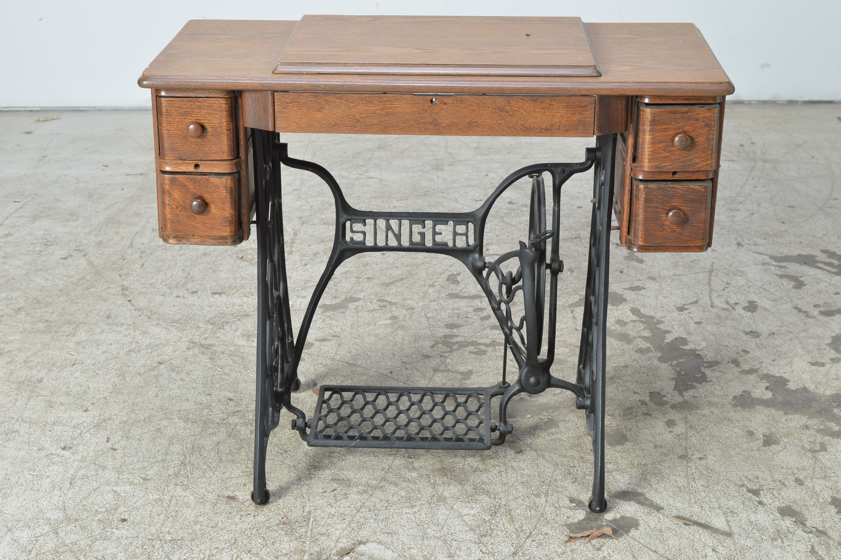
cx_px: 420
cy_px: 280
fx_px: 1400
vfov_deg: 22.6
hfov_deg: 33.4
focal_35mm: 60
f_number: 9
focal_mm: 40
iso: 100
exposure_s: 1/125
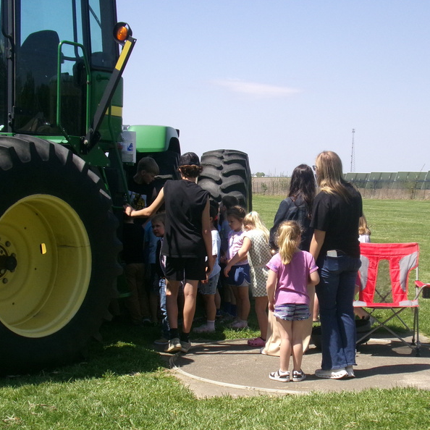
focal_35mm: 69
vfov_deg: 25.0
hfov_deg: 25.0
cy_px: 214
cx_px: 249
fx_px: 970
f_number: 13.18
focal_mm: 10.3
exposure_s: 1/200
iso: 393
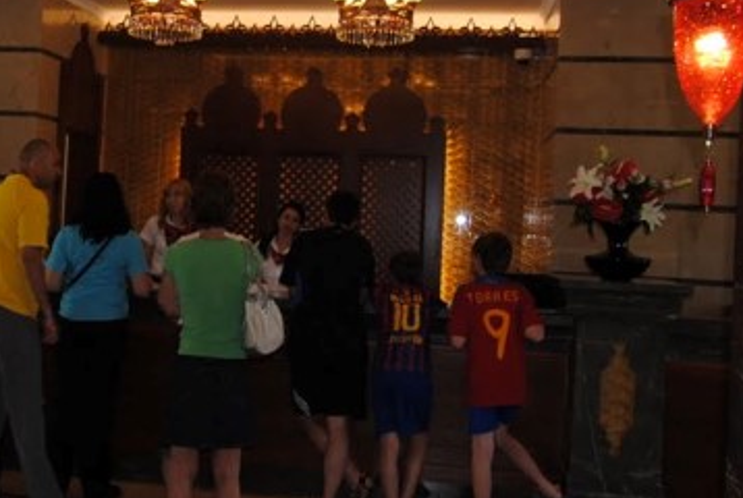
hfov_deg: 40.6
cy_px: 205
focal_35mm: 48
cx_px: 252
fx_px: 992
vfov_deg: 28.1
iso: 200
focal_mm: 10
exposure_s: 1/60
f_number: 3.5
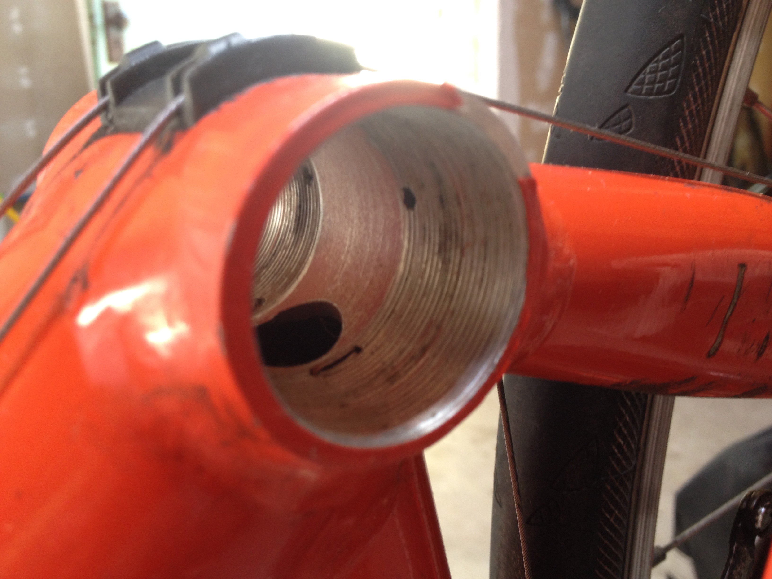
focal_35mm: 35
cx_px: 386
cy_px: 290
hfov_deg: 52.6
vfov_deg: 40.7
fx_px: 781
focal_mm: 4.28
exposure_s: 1/20
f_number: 2.4
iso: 80
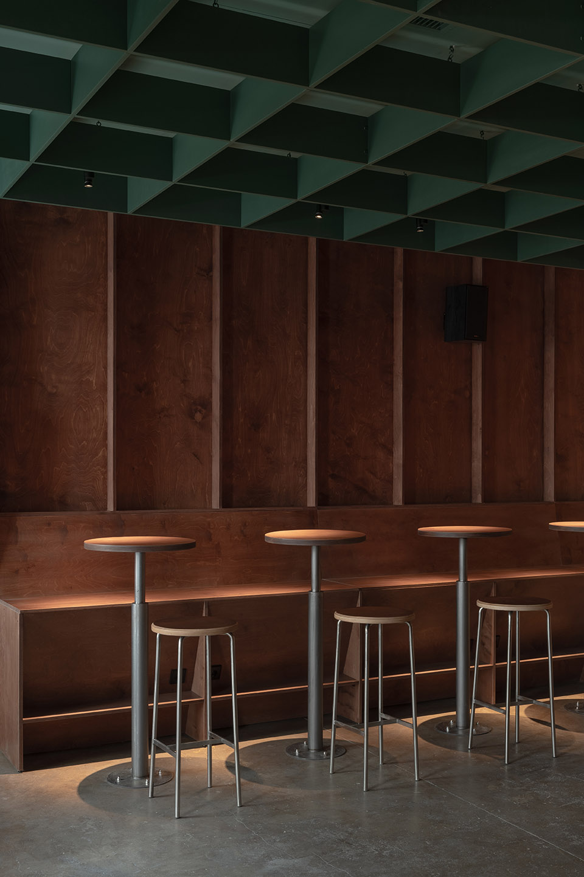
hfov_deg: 34.2
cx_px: 292
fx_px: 950
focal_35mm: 39
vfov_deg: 49.6
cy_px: 438
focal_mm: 39
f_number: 13
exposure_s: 1
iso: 250
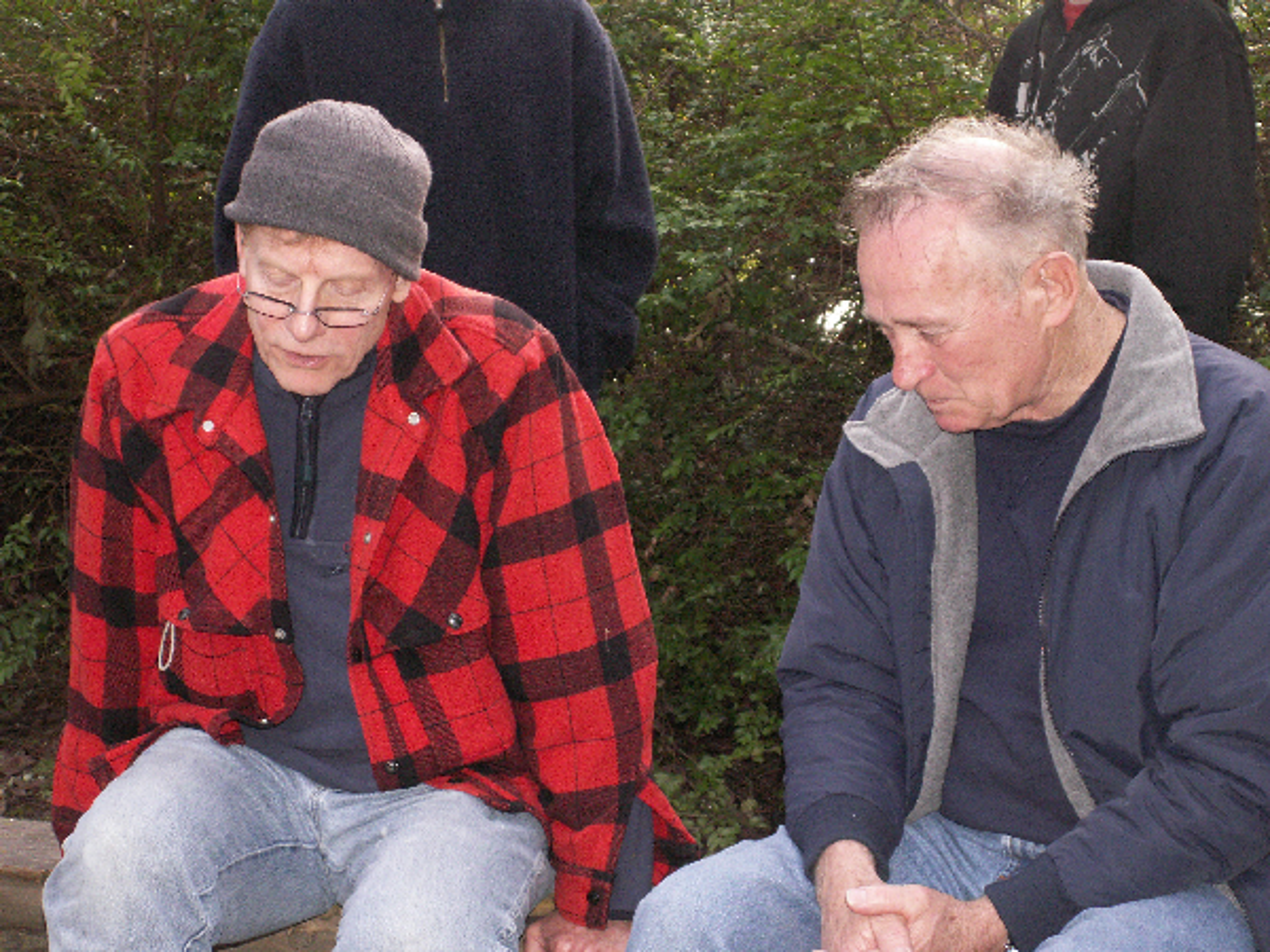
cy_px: 476
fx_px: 2825
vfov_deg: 19.1
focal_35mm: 77
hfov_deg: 25.3
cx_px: 635
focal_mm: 12.89
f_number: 3.2
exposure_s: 1/40
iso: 160
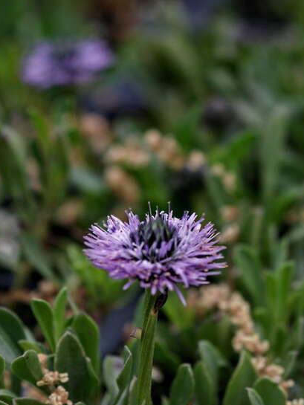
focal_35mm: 208
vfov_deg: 9.5
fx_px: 2435
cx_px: 143
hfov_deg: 7.1
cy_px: 242
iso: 100
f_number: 3.5
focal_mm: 42.93
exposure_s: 1/350
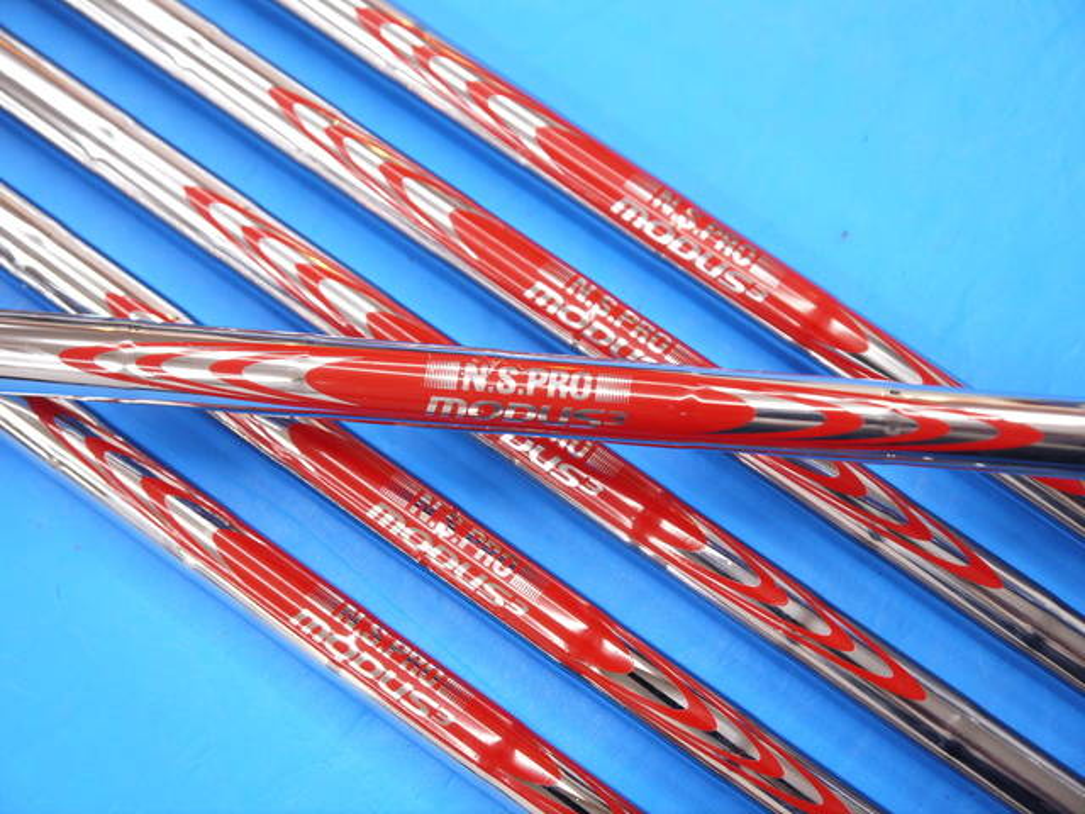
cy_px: 407
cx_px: 542
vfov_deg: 28.0
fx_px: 1630
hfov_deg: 36.8
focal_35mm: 52
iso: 640
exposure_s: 1/125
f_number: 4.7
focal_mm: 26
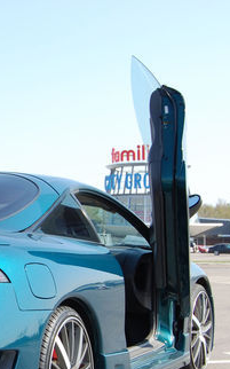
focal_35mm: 91
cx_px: -22
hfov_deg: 14.0
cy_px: 243
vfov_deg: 22.7
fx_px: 913
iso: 200
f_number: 8
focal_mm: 30
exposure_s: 1/250
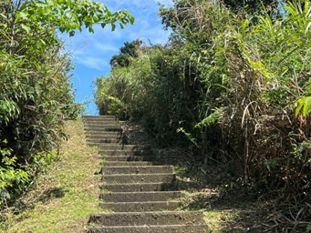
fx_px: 548
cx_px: 140
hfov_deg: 31.6
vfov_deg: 23.5
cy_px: 31
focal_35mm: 61
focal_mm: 5.7
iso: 50
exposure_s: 1/2353
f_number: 1.5
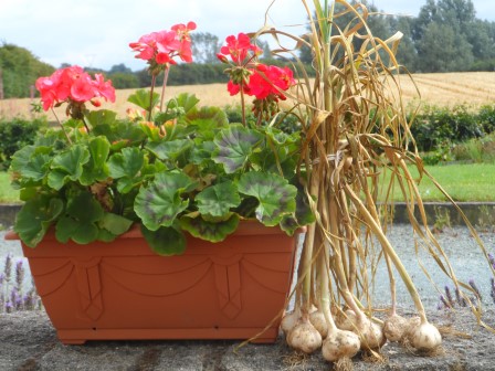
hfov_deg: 31.2
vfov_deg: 23.7
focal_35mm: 62
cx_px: 248
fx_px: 887
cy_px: 186
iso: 80
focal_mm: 10.2
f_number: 4.2
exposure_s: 1/250
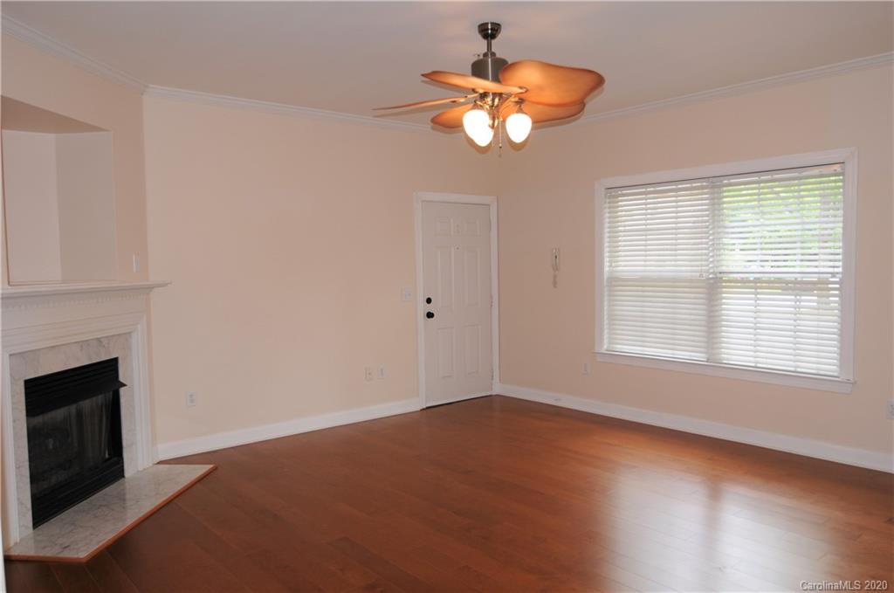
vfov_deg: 50.2
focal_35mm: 26
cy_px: 296
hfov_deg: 70.5
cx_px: 447
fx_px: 632
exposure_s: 1/60
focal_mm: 17
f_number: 4
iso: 200
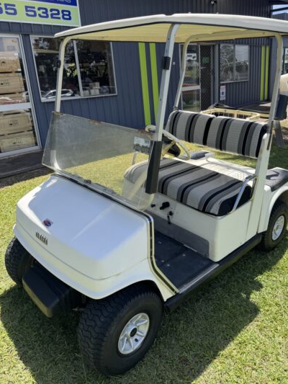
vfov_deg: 65.1
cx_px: 158
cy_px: 169
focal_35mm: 27
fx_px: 299
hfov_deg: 51.3
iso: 80
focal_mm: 6.76
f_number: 1.78
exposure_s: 1/2105
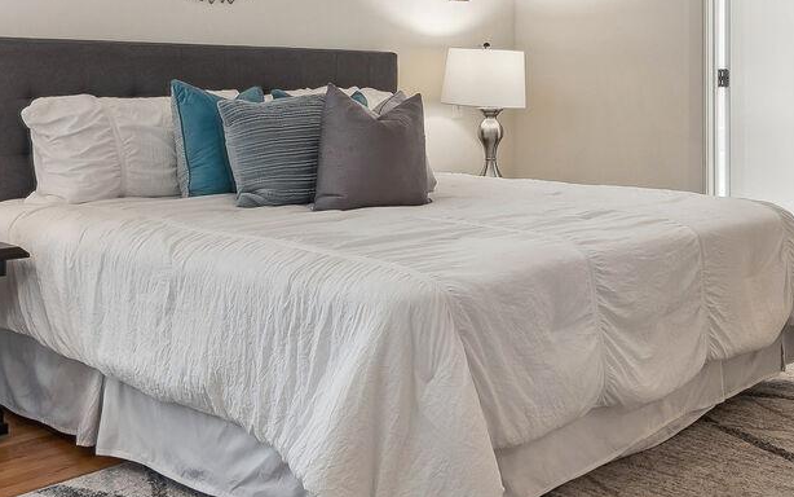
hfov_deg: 46.2
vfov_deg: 29.3
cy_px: 116
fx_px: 931
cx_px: 431
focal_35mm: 43
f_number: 9
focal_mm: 10
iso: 200
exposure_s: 1/6
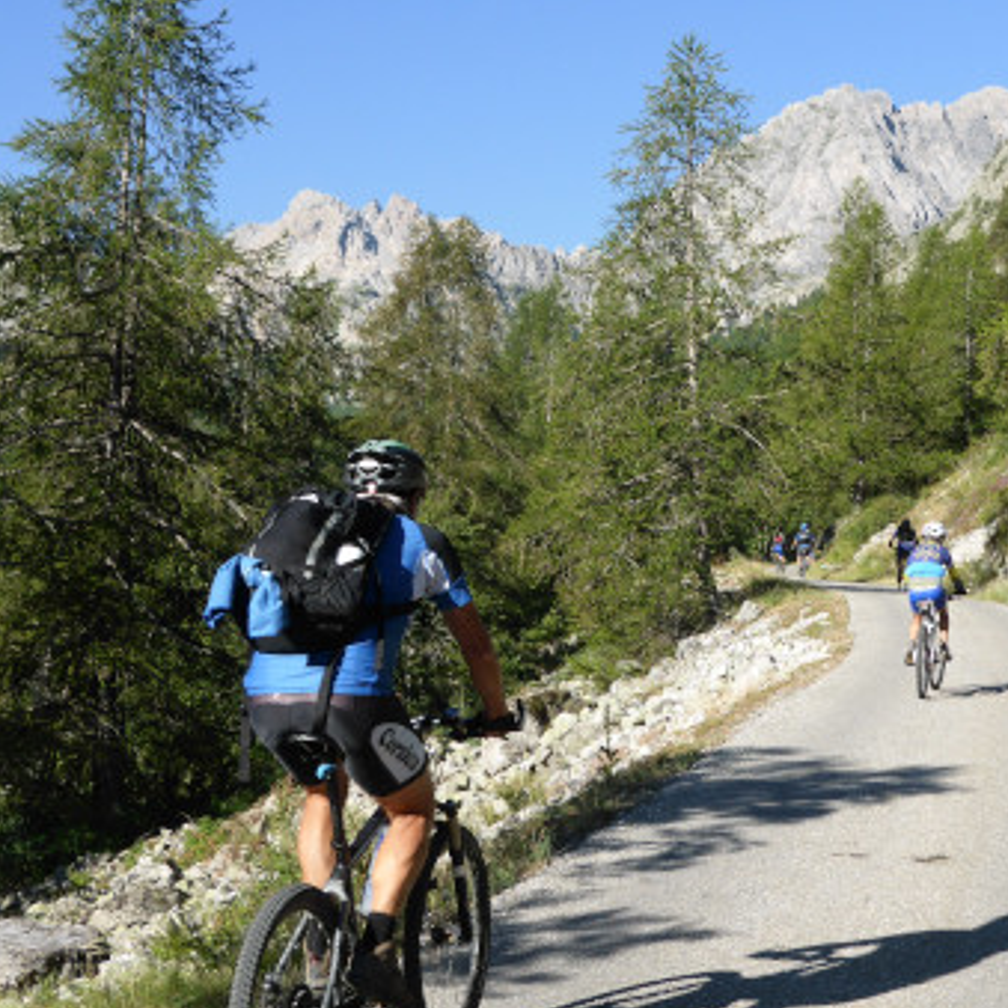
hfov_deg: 24.9
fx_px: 2273
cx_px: 669
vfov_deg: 25.0
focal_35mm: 69
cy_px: 531
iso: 100
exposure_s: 1/400
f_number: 4.4
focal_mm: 9
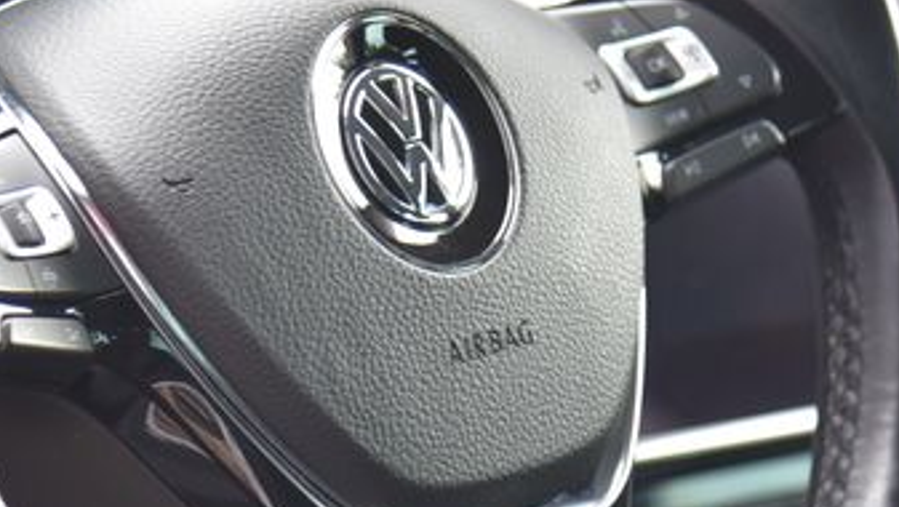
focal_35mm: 334
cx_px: 203
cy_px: 133
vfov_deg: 3.6
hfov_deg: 6.5
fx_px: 7966
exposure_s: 1/40
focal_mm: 105
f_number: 4
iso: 500
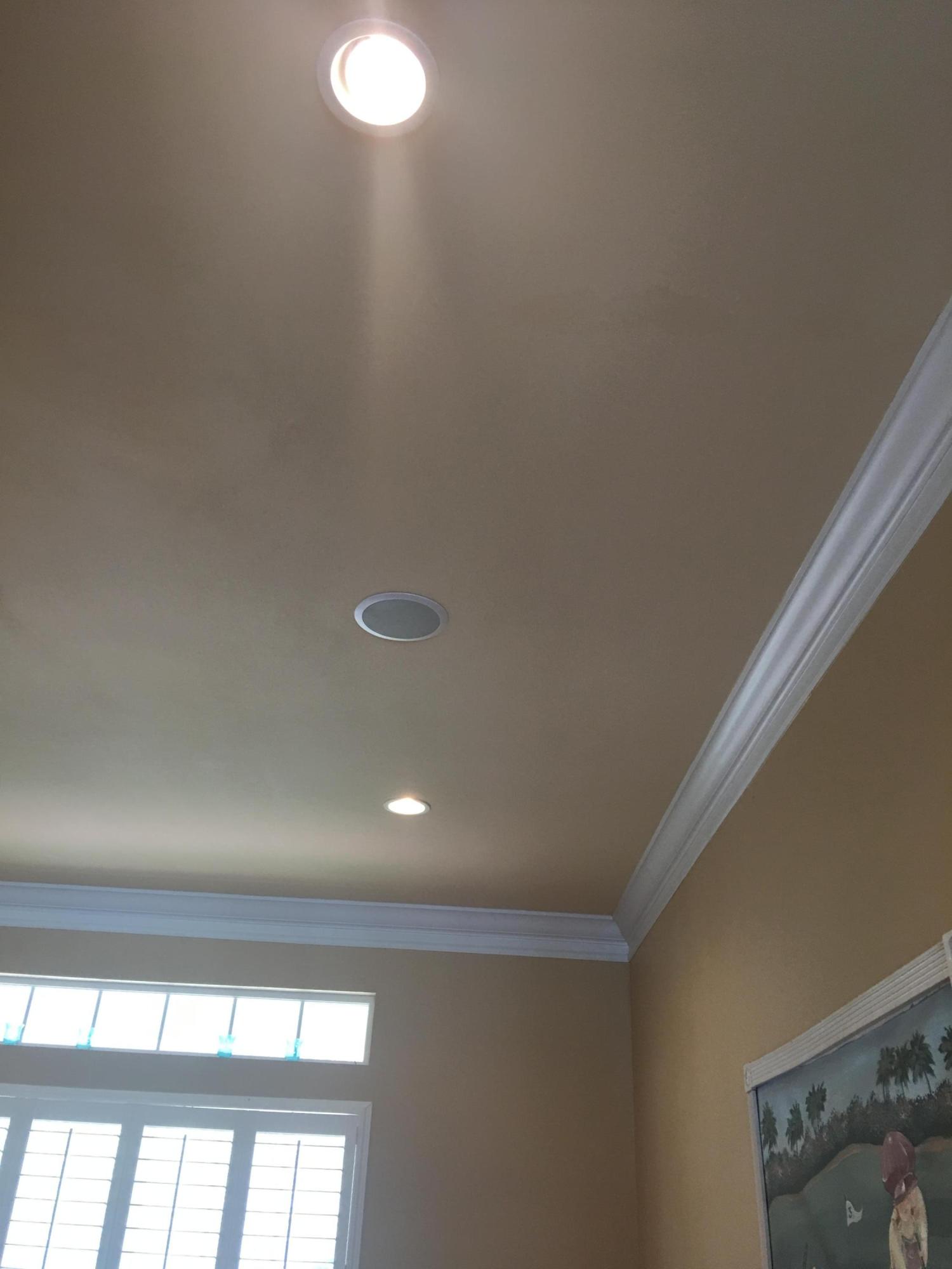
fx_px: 1063
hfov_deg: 48.2
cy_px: 634
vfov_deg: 61.7
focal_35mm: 29
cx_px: 476
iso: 40
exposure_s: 1/30
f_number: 2.2
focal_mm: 4.15
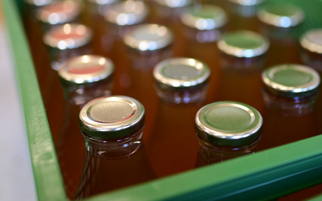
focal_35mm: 50
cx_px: 189
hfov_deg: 40.2
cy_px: 61
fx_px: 439
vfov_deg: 25.6
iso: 250
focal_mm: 35
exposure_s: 1/100
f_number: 1.4
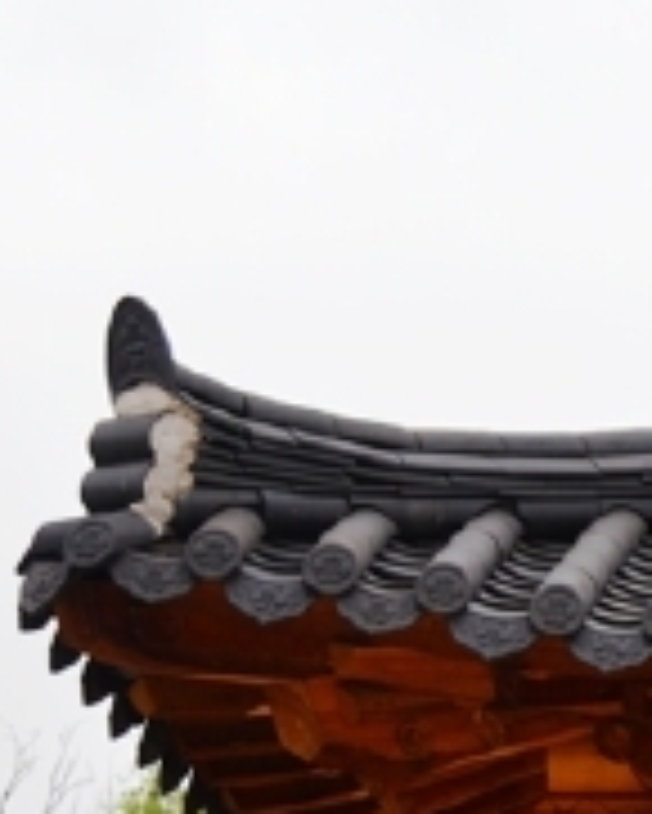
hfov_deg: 7.5
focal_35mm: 199
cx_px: 1165
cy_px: 935
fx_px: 4796
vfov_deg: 9.6
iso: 100
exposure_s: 1/200
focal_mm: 32
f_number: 4.8
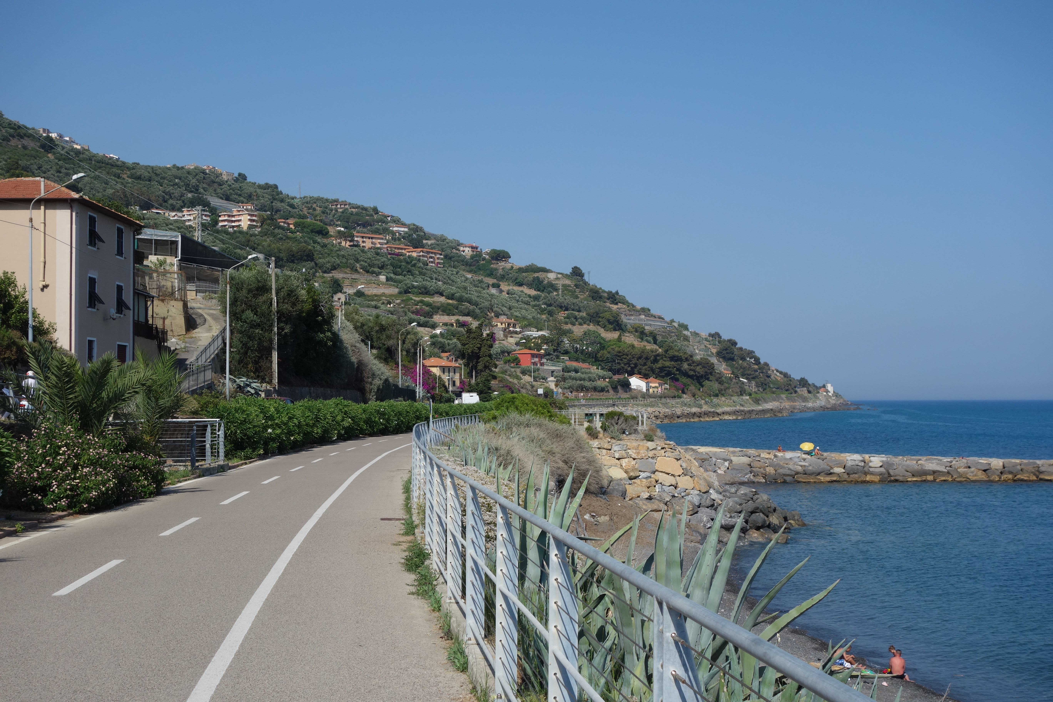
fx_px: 1375
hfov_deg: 41.9
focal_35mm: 47
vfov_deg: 28.6
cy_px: 351
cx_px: 526
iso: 125
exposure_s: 1/800
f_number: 5.6
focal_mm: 17.4
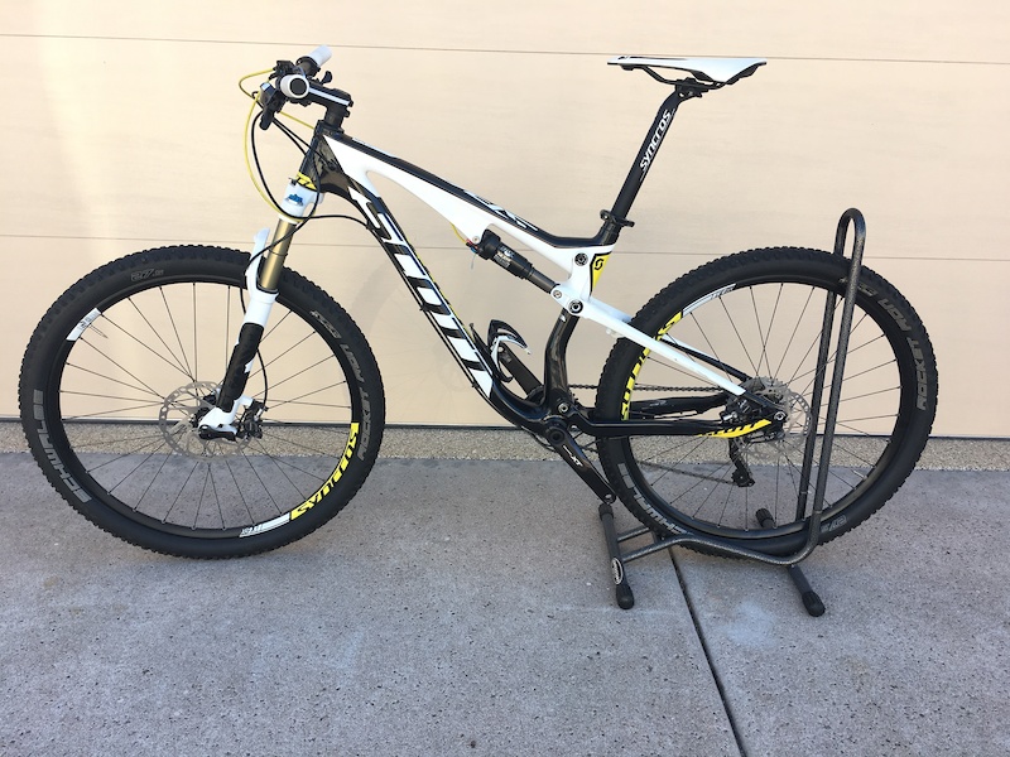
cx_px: 505
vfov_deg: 48.2
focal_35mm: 29
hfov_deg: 61.7
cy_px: 378
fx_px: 846
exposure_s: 1/166
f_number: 2.2
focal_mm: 4.15
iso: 25
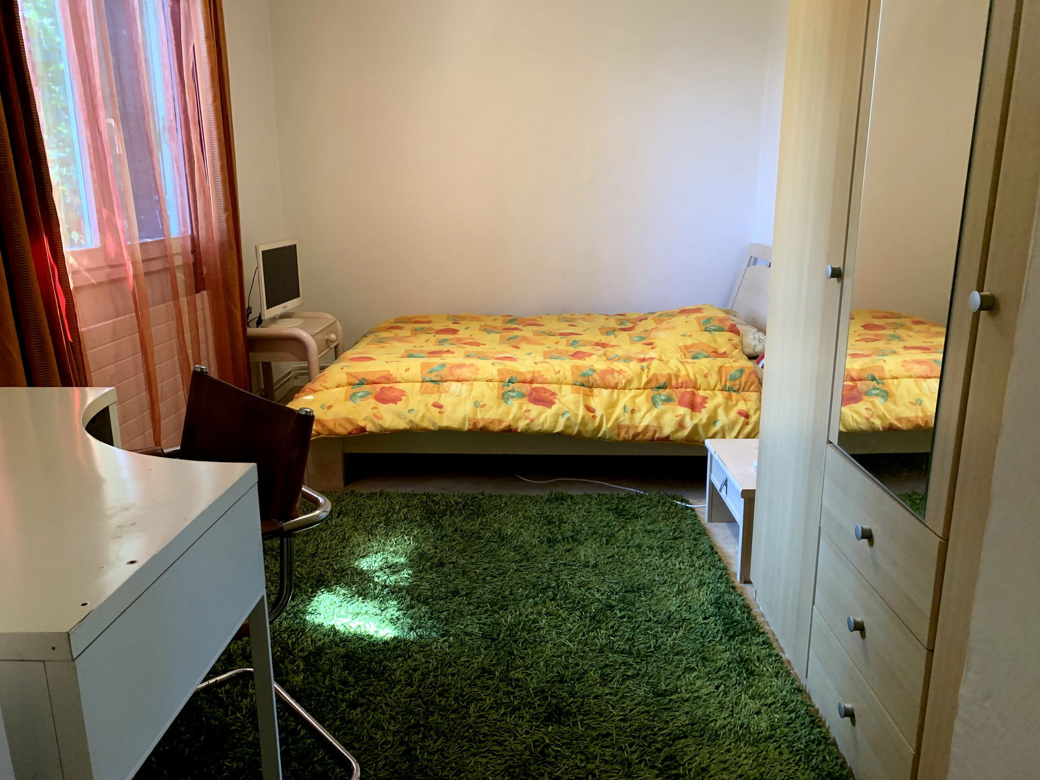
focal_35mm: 26
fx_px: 781
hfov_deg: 67.3
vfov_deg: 53.1
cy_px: 390
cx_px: 520
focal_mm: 4.25
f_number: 1.8
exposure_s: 1/60
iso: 320
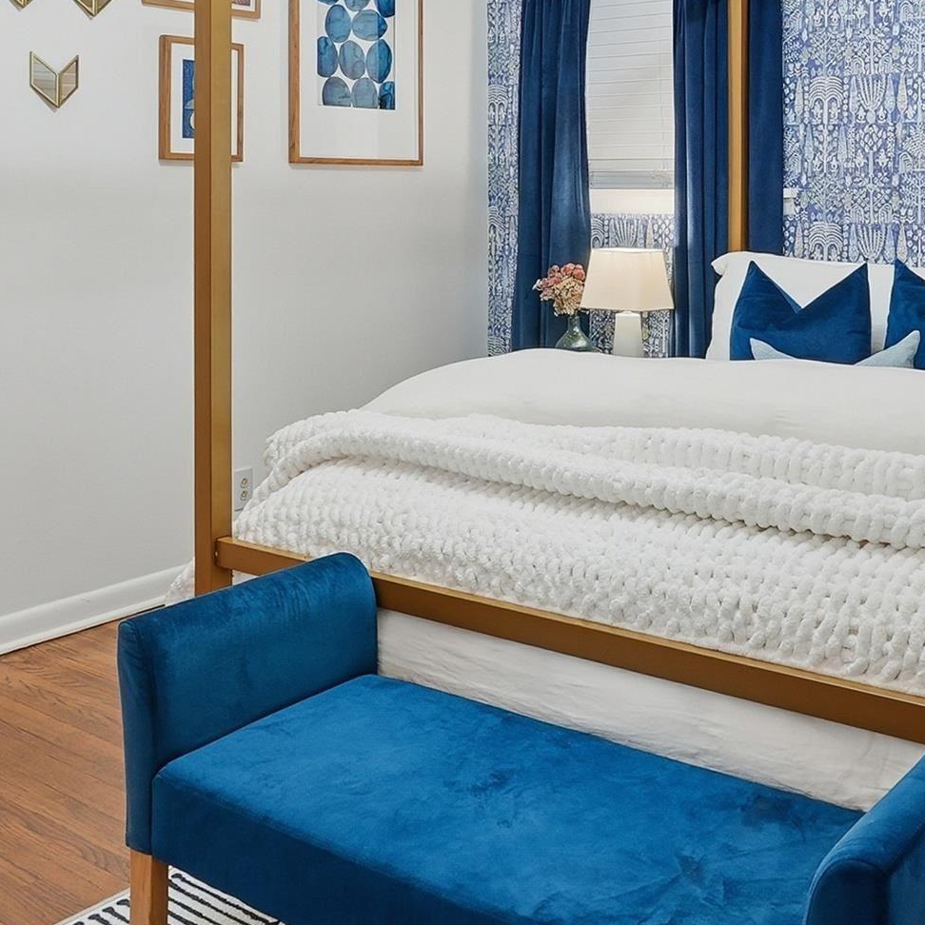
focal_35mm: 42
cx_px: 589
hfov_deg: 39.7
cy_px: 180
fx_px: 1270
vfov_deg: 38.5
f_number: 9
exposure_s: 1/30
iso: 250
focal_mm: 16
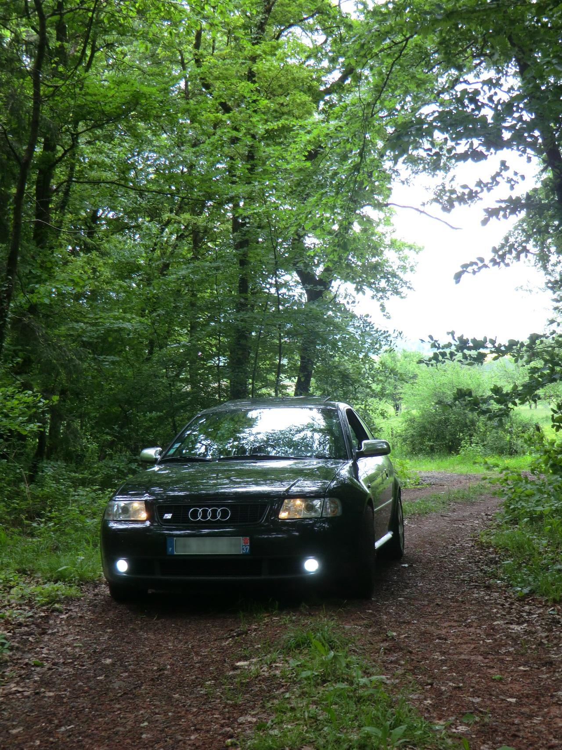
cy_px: 375
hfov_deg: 30.9
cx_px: 281
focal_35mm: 47
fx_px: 1018
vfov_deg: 40.4
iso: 125
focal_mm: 8.4
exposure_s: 1/60
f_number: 4
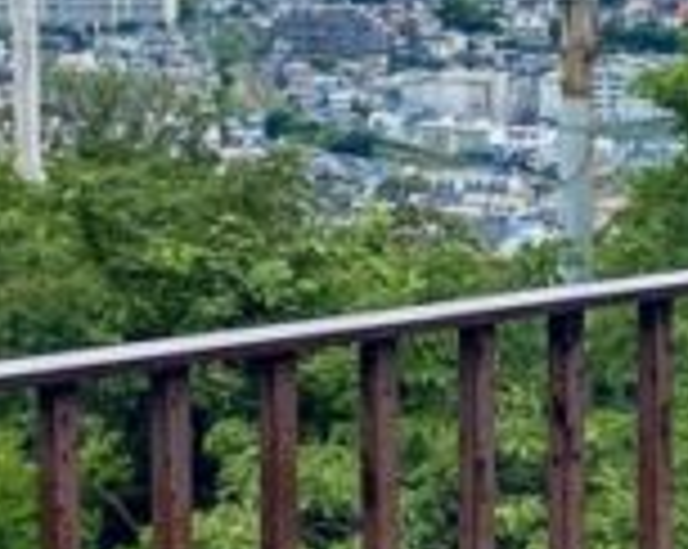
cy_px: 252
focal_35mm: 170
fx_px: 3457
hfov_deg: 11.3
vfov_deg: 9.1
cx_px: 531
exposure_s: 1/2000
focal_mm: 4.25
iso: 32
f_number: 1.8
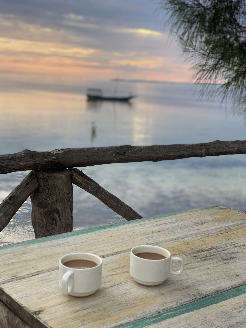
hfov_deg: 27.0
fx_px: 512
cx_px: 120
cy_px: 169
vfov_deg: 35.5
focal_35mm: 54
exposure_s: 1/169
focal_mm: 6
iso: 20
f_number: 2
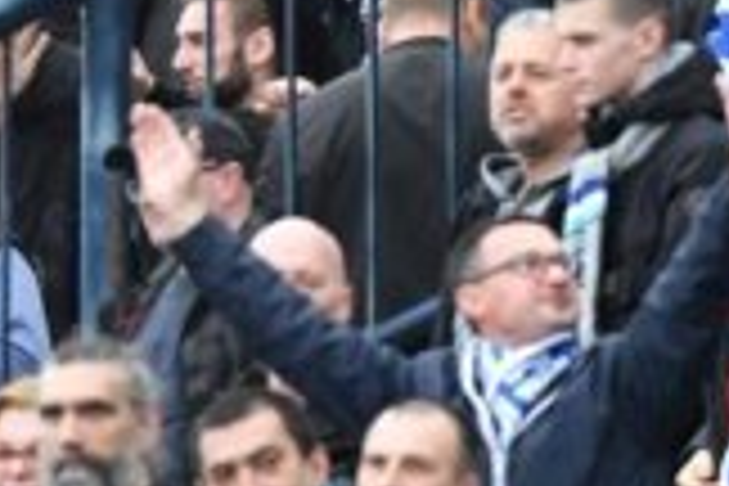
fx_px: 22314
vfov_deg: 1.2
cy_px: 54
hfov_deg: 1.9
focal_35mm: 1102
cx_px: -76
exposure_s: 1/800
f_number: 5
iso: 1600
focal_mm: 270
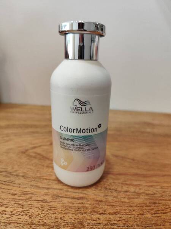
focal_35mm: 23
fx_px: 151
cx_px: 86
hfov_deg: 58.9
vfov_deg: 73.9
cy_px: 114
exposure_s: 1/100
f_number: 1.65
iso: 250
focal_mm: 6.19
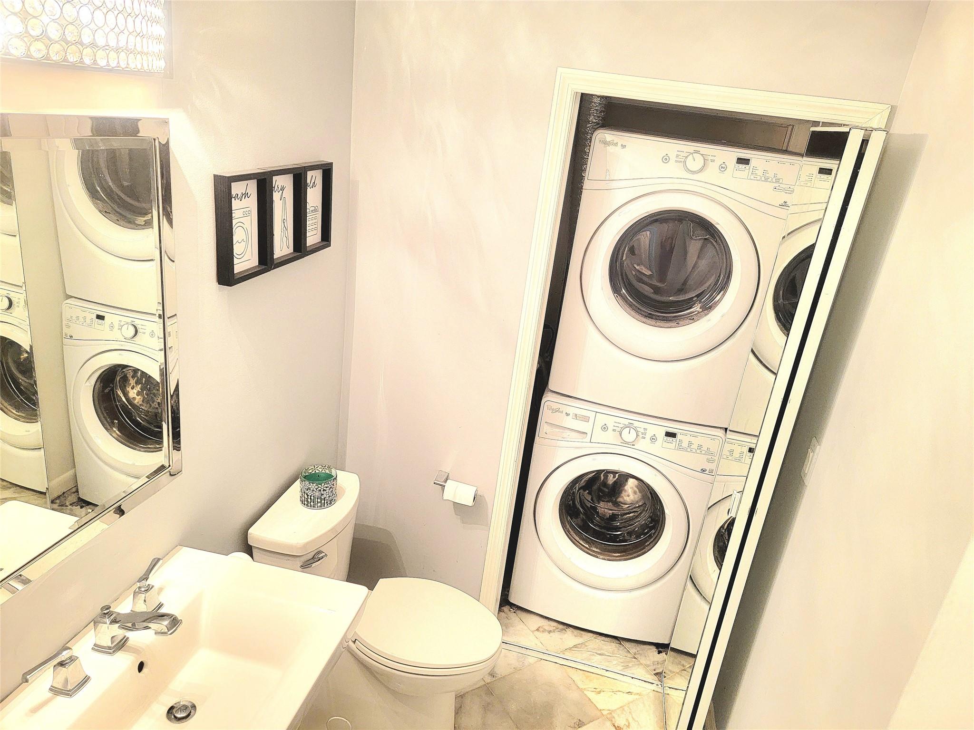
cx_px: 487
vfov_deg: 56.8
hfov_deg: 71.6
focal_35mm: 24
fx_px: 675
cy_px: 365
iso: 200
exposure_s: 1/60.2
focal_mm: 6.7
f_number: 1.8
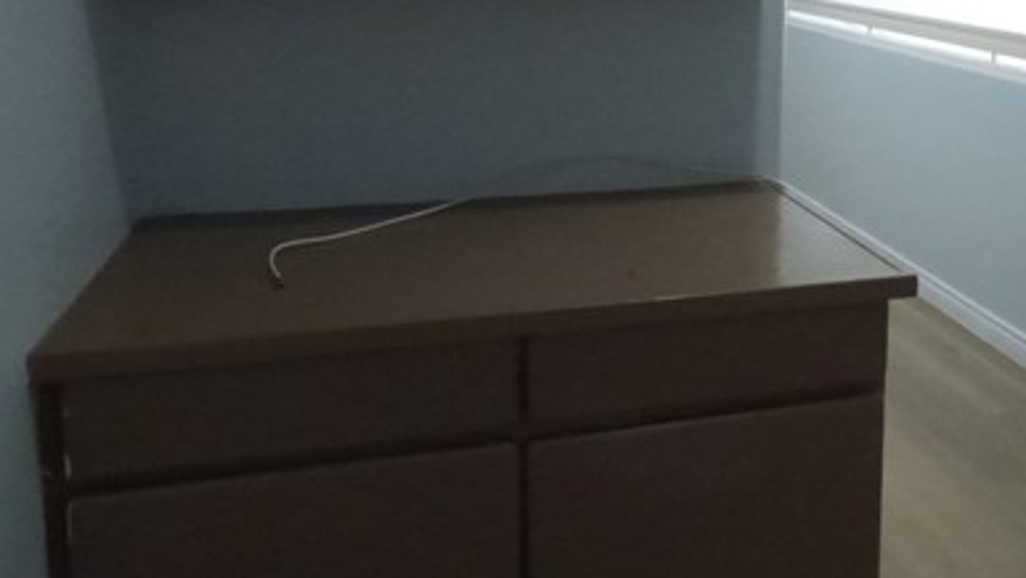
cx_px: 687
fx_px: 980
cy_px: 69
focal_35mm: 36
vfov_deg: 31.5
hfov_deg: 54.1
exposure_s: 1/400
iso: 1600
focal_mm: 3.58
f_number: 2.8
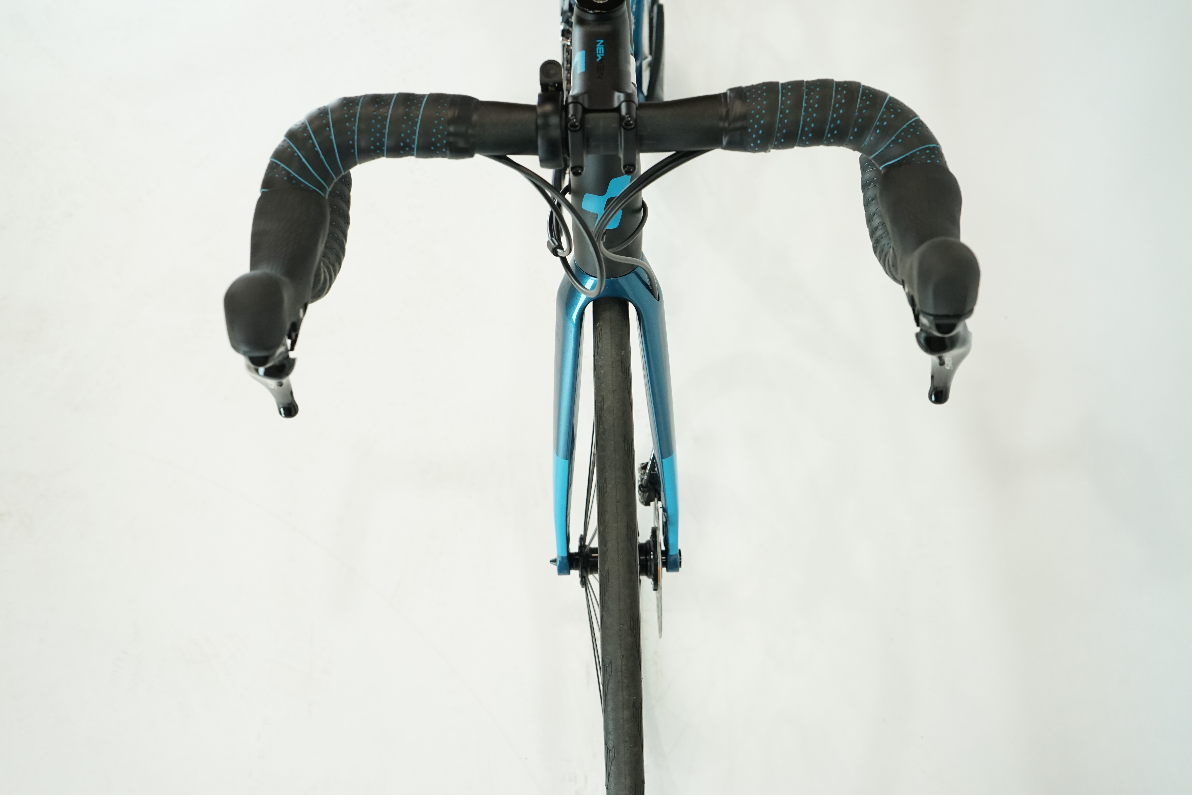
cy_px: 398
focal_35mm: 36
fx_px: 1192
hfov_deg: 53.1
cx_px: 596
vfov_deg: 36.9
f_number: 5.6
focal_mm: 36
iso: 1600
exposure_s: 1/200
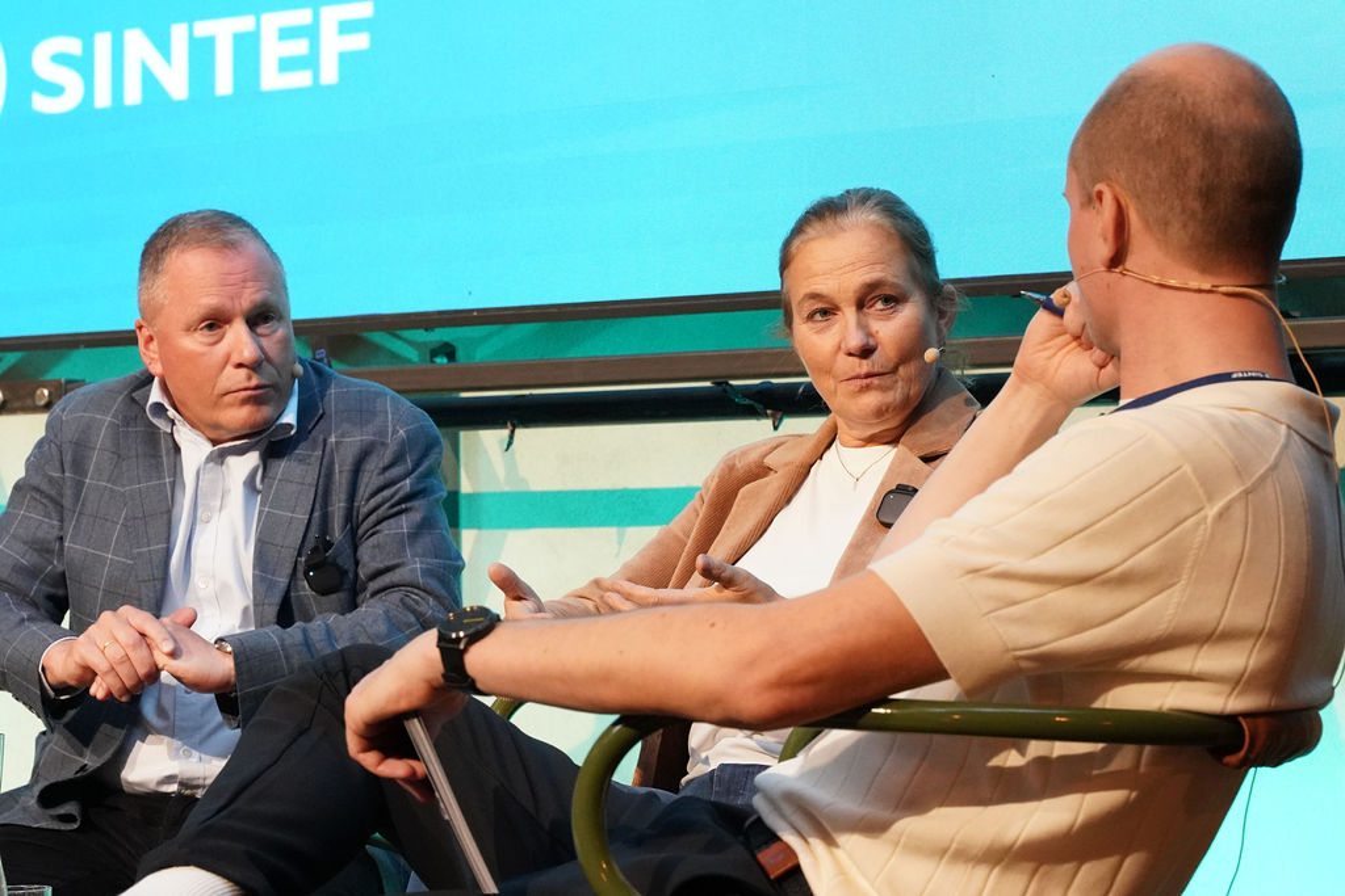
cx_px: 672
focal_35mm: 102
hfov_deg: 20.0
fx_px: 3811
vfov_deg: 13.4
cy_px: 448
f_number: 7.1
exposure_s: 1/100
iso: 6400
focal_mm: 68
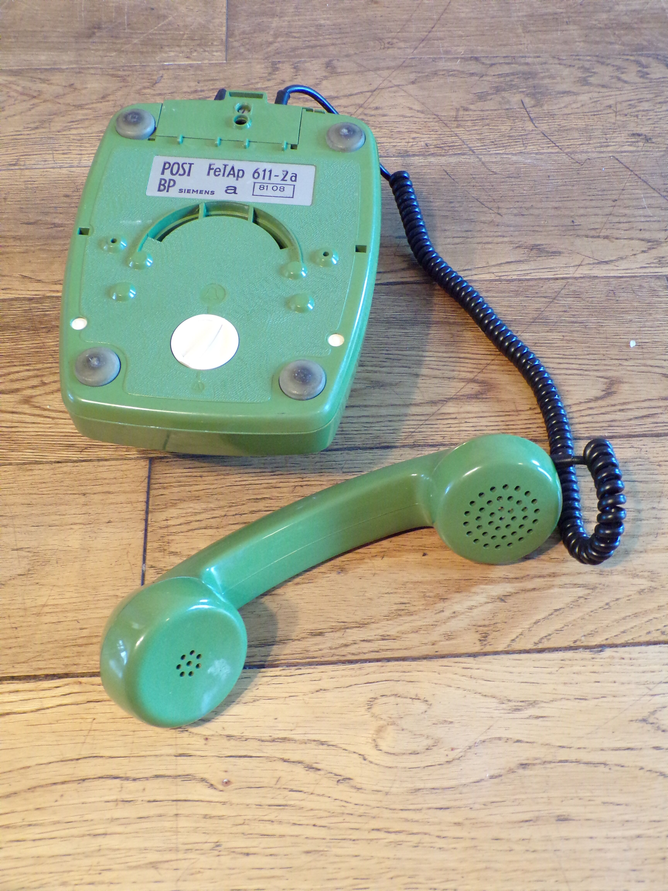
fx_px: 952
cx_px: 334
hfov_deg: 38.7
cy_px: 446
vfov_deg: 50.1
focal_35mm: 37
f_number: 3.3
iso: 513
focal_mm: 6.6
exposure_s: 1/17
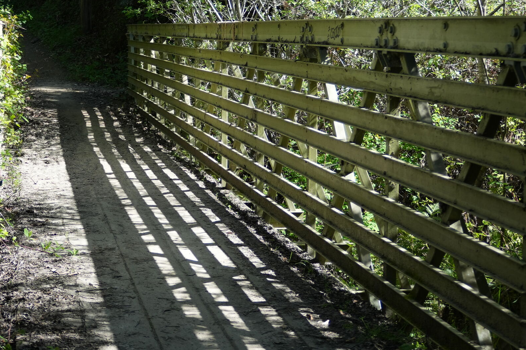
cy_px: 57
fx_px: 1110
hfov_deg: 26.5
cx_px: 181
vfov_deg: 17.7
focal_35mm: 76
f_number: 4
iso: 250
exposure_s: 1/500
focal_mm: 28
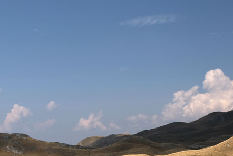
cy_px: 147
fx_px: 356
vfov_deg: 23.8
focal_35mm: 55
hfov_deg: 35.7
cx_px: 69
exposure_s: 1/800
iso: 200
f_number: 8
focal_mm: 18
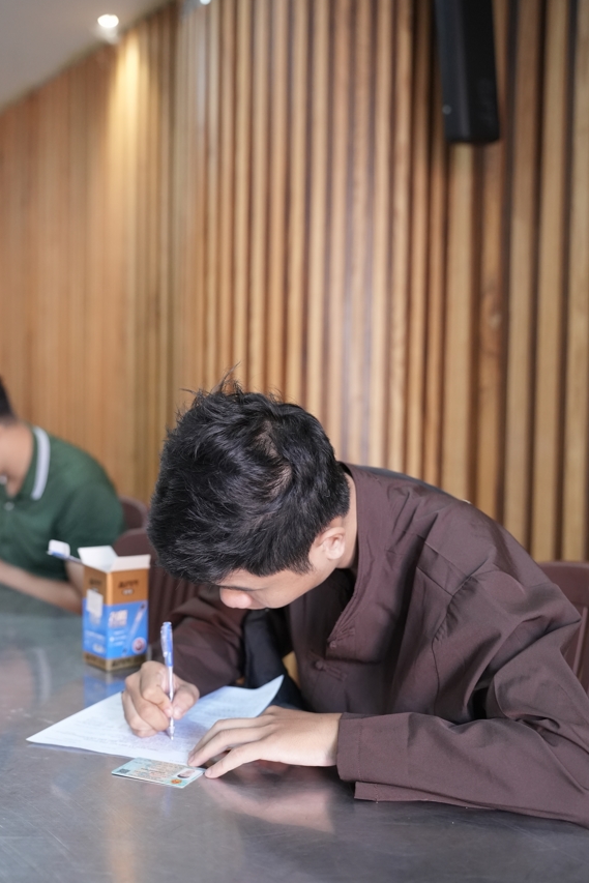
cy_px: 464
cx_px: 295
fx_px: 981
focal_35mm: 40
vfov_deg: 48.4
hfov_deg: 33.4
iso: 3200
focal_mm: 35
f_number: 2.5
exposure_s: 1/200
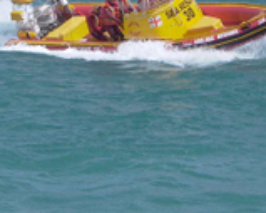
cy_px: -3
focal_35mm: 224
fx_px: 1762
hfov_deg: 8.6
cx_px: 127
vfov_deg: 6.9
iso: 100
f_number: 7.78
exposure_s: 1/979
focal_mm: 20.32
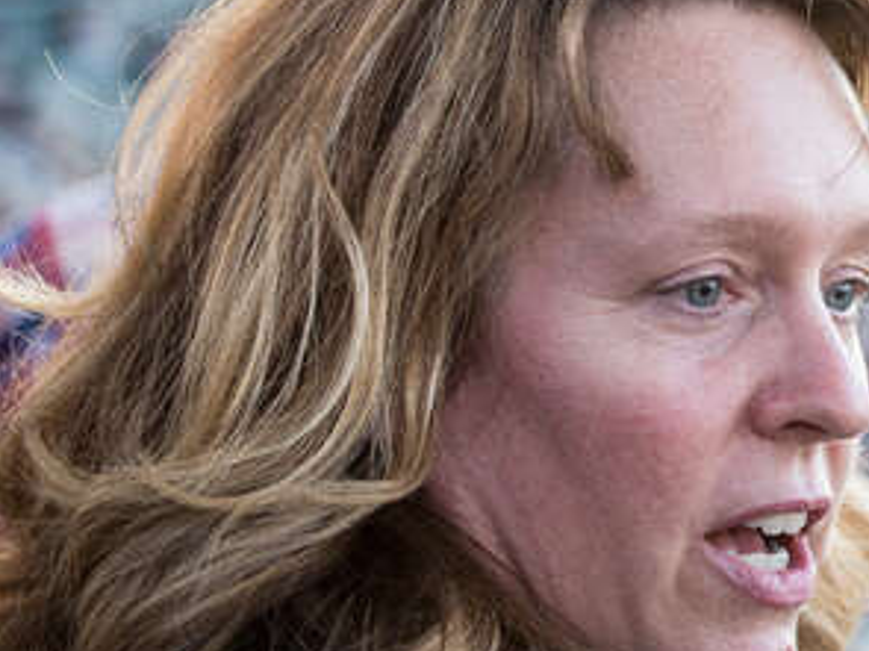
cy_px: 253
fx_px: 5245
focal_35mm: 209
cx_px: 845
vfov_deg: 7.1
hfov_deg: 9.4
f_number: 4.5
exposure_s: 1/125
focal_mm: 80
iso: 500
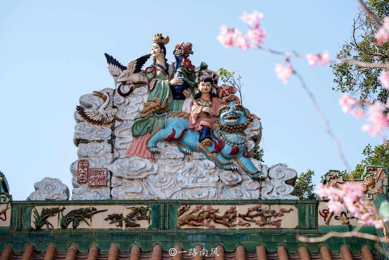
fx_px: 1459
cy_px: 130
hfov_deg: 15.2
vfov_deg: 10.2
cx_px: 194
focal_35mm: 135
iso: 160
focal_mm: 135
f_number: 11
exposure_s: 1/250
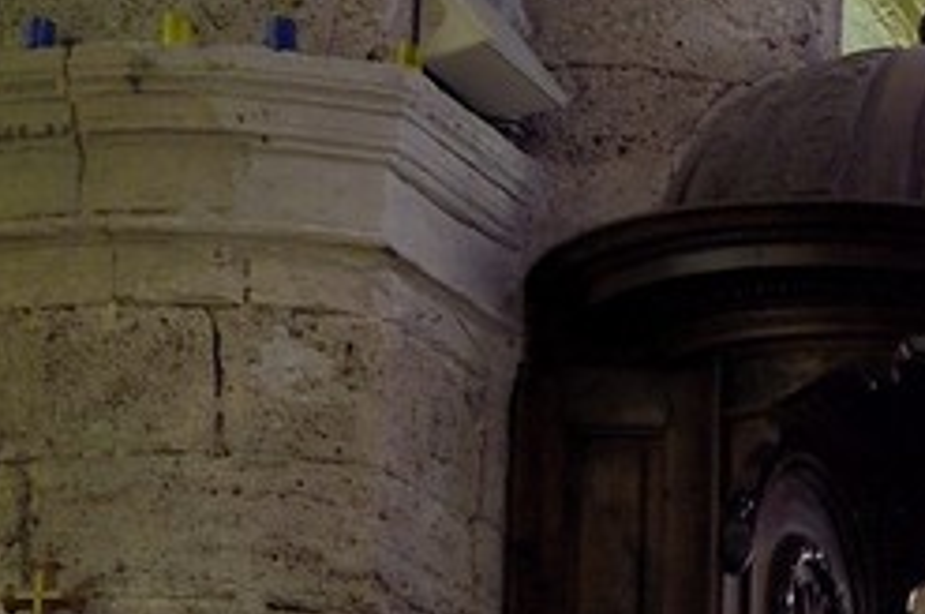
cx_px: 2689
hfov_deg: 9.1
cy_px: 1728
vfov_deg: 6.7
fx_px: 4824
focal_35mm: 188
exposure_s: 1/2.5
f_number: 5
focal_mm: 29
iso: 640
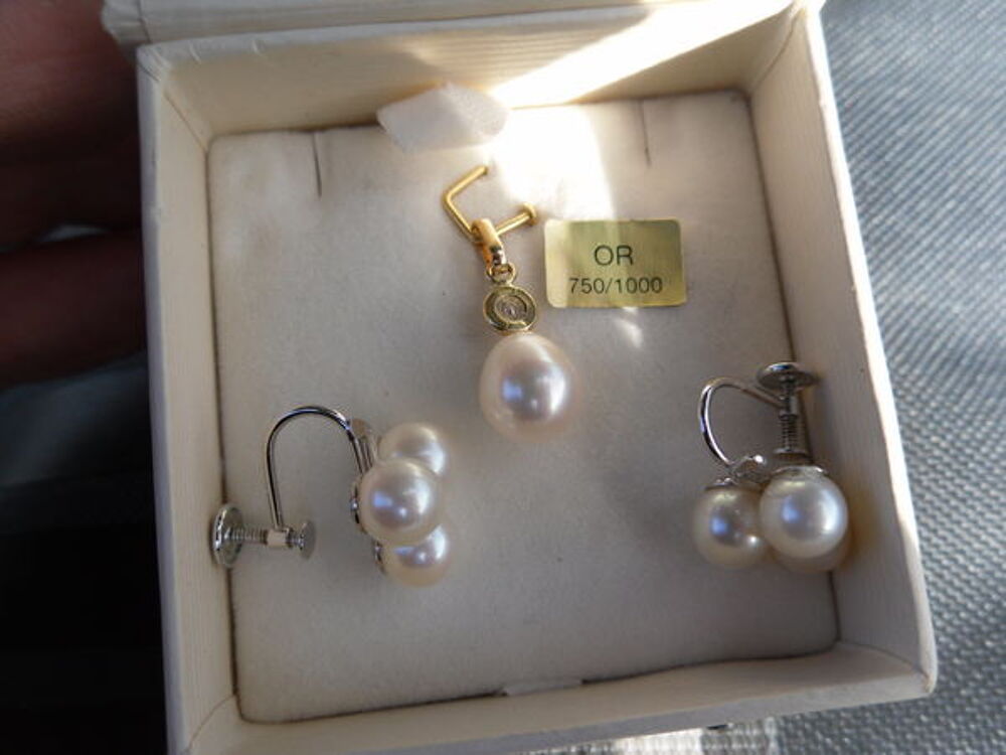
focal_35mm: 35
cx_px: 503
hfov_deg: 52.6
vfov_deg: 40.7
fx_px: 1017
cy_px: 378
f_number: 3.5
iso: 80
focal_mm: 6.3
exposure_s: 1/181
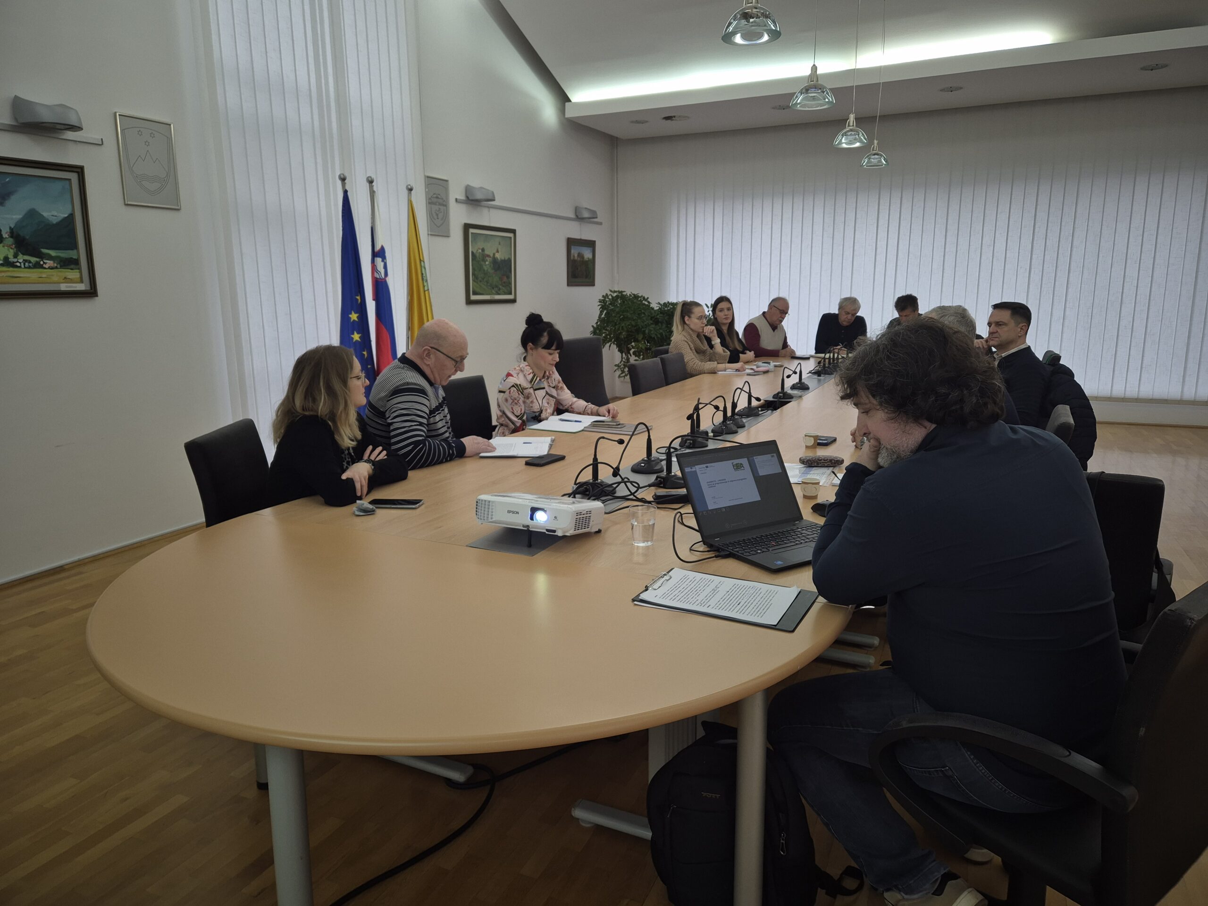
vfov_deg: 58.9
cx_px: 604
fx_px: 803
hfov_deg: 73.9
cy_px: 453
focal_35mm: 23
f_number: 1.8
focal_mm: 5.4
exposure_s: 1/50
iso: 50
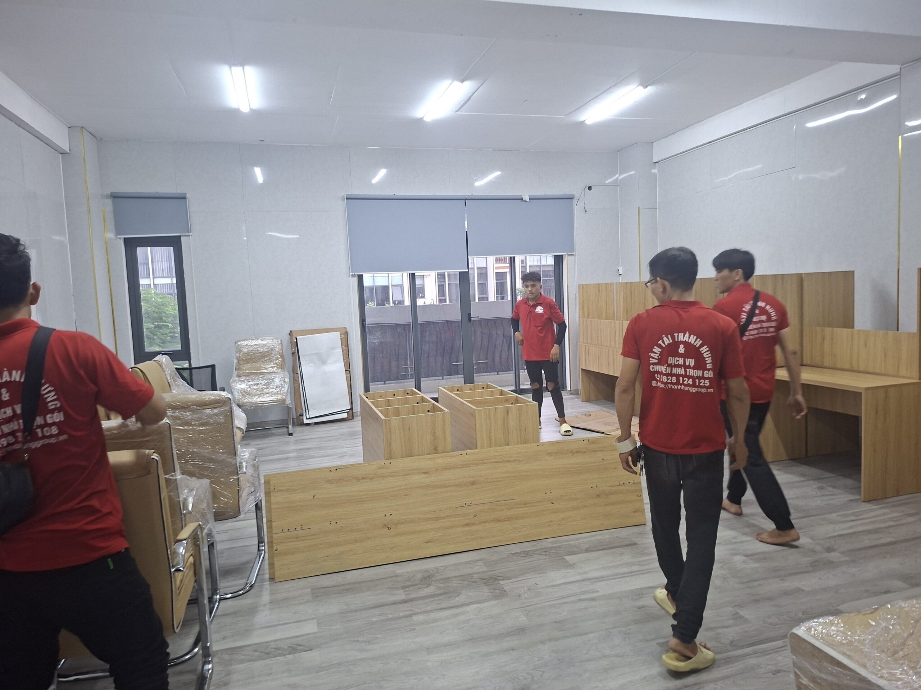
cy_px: 345
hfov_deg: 73.9
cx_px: 460
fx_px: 612
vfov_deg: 58.9
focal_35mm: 23
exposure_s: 1/50
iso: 250
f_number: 1.8
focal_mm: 5.54
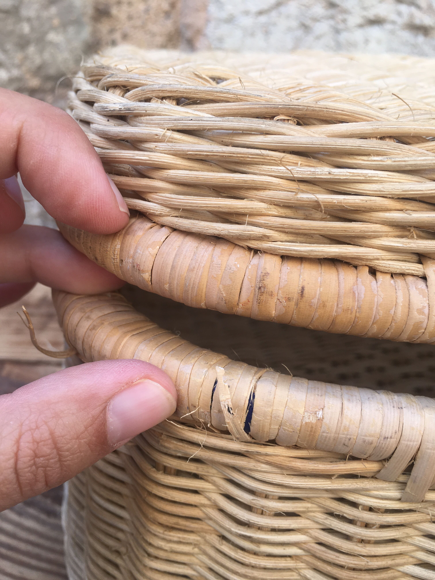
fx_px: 486
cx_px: 218
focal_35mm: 29
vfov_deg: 61.7
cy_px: 290
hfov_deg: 48.2
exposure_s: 1/133
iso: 25
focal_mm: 4.15
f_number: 2.2
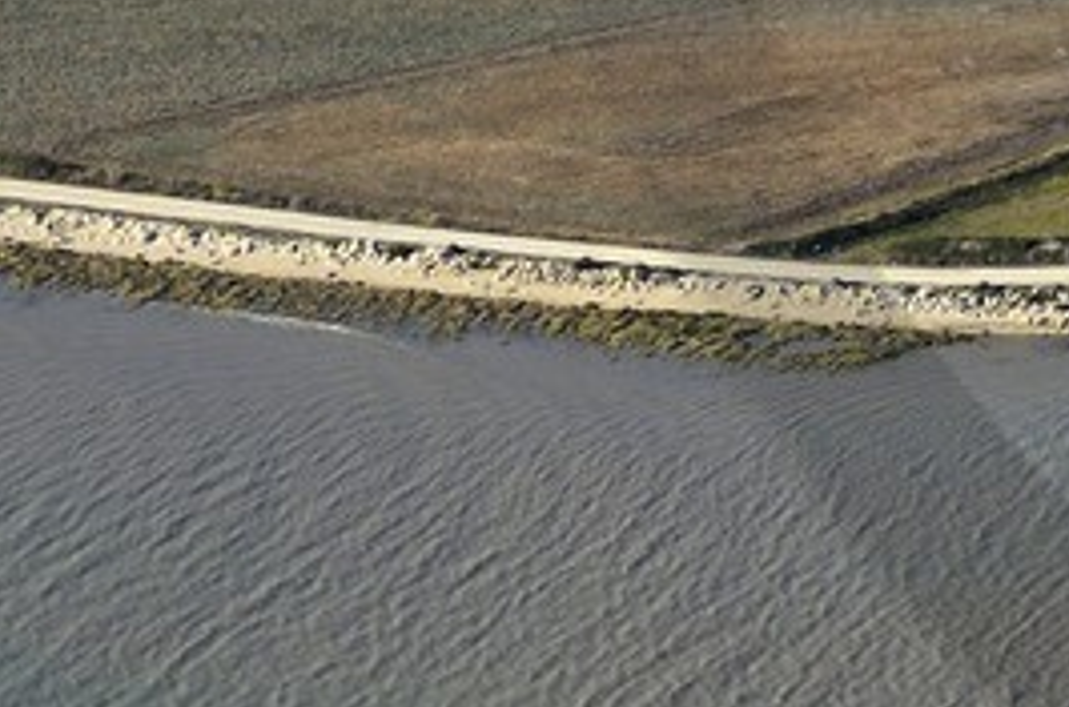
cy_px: -528
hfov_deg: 7.8
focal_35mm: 253
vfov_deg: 5.3
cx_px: 2118
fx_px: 7495
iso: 100
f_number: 5
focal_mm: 28
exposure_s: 1/500
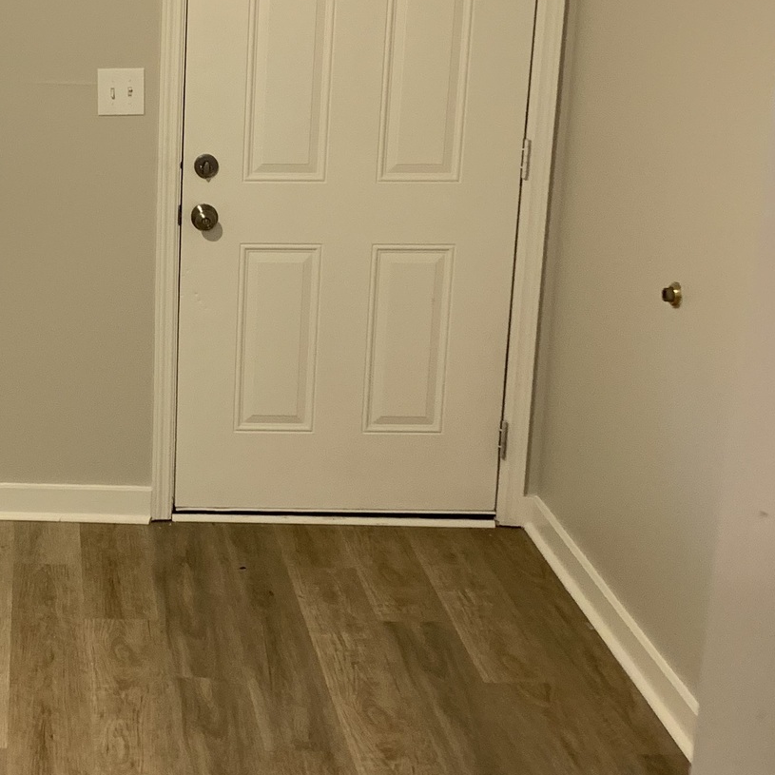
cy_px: 332
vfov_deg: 26.5
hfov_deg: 25.6
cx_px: 68
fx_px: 1646
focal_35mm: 65
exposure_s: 1/60
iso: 160
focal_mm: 4.25
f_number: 1.8
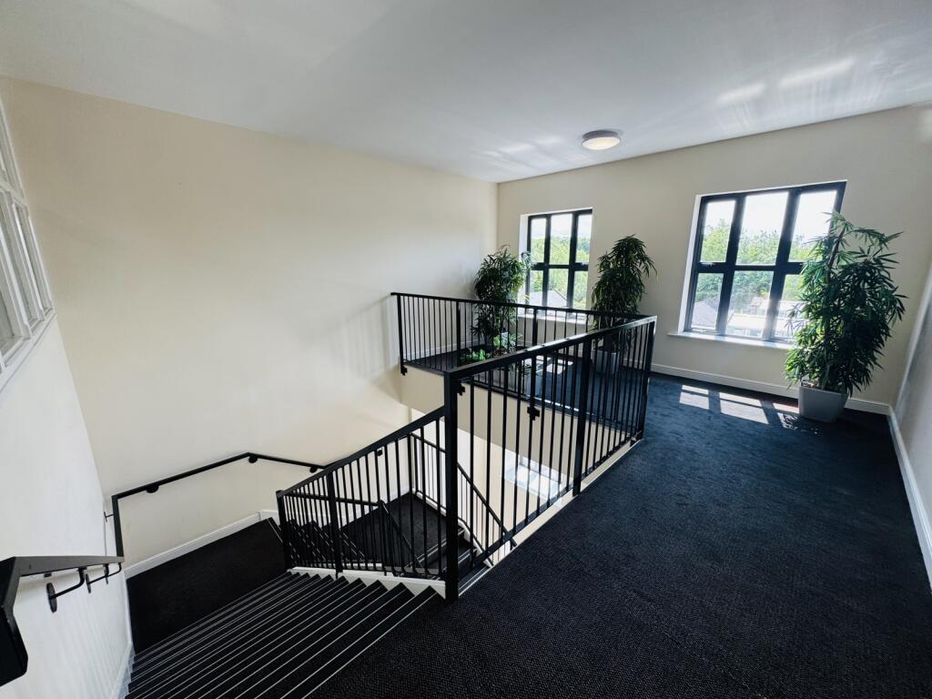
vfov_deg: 85.7
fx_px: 377
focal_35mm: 14
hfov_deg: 102.1
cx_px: 466
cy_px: 350
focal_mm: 2.22
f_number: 2.2
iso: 40
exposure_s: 1/100
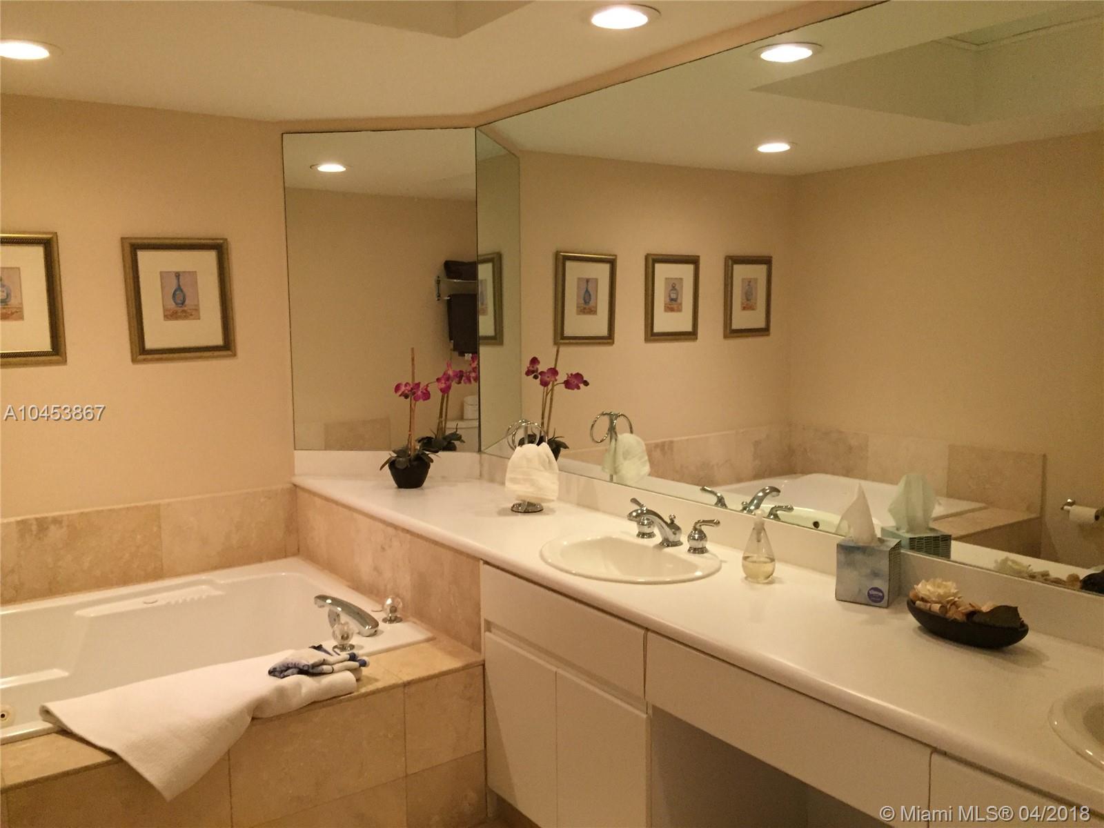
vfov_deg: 48.2
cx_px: 552
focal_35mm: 29
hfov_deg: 61.7
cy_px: 414
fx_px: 925
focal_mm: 4.15
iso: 250
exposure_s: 1/24
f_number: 2.2
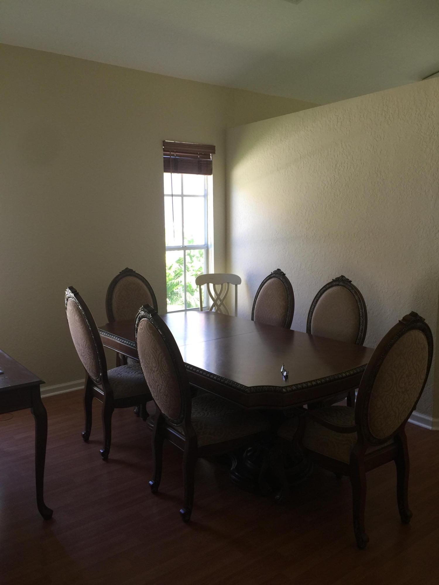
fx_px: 490
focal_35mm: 29
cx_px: 220
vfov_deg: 61.7
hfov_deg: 48.2
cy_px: 292
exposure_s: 1/30
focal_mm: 4.15
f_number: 2.2
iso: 40
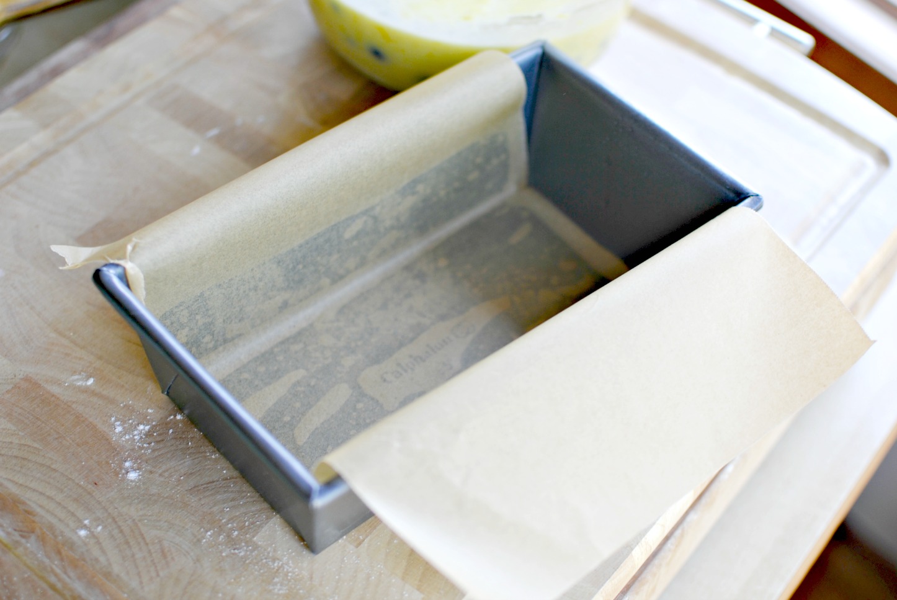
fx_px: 1309
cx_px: 448
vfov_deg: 25.8
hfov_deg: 37.8
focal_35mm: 52
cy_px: 300
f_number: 2
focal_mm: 35
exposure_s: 1/80
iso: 100
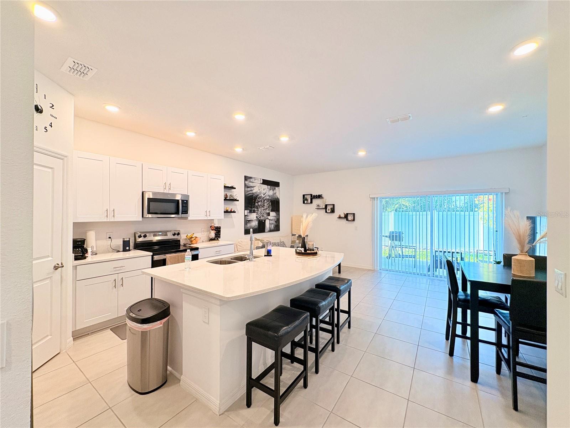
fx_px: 231
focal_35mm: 14
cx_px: 285
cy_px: 214
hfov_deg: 102.1
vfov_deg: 85.7
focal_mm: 2.22
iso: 250
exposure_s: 1/60
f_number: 2.2
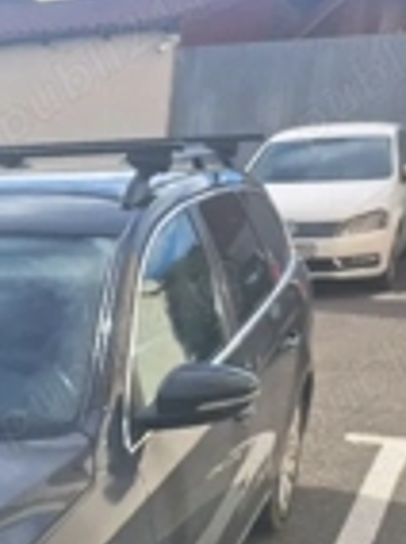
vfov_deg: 25.9
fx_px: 1020
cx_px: -103
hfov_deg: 20.8
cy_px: 693
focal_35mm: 65
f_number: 1.8
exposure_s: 1/2500
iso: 40
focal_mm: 5.54
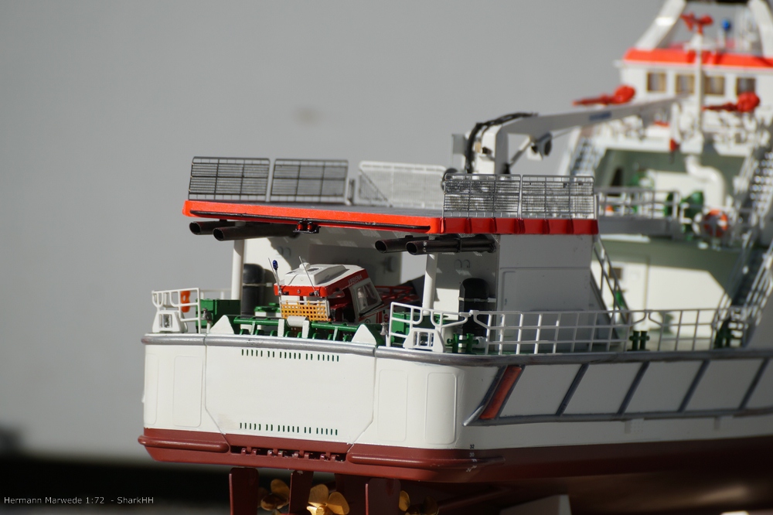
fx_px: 9659
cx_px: 386
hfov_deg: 4.6
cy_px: 258
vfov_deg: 3.1
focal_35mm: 450
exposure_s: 1/800
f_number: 7.1
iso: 100
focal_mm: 300
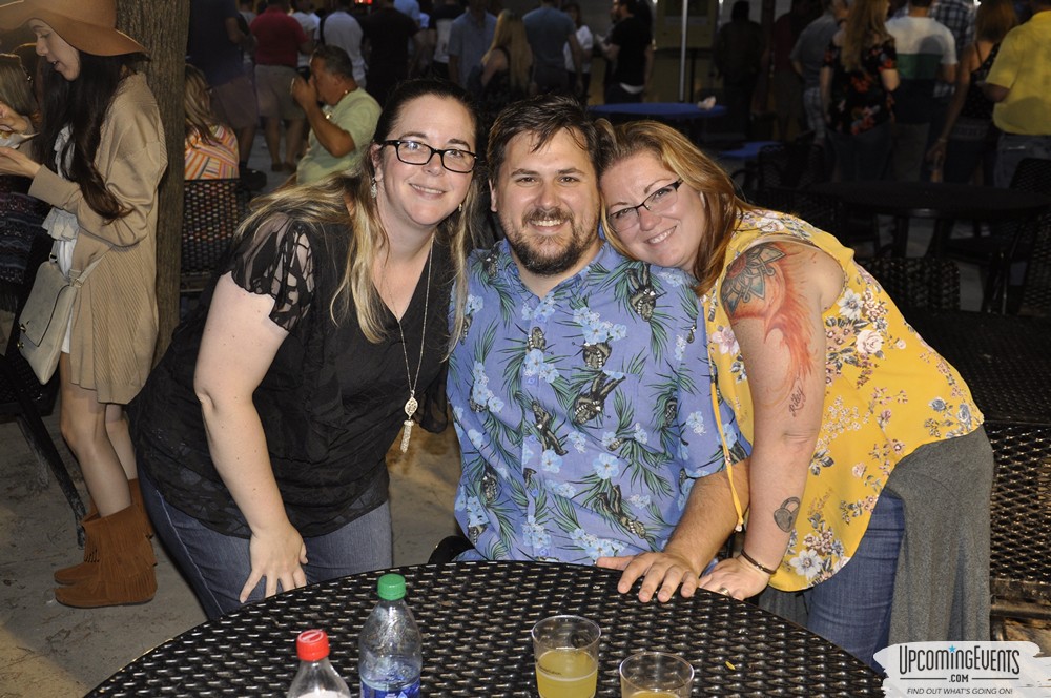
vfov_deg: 29.8
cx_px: 526
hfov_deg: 43.7
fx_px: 1312
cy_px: 349
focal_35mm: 45
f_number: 4.2
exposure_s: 1/60
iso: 400
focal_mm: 30
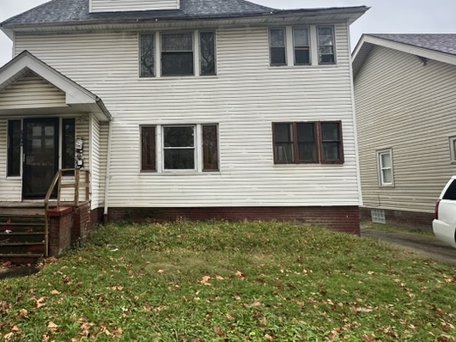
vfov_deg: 51.3
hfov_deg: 62.4
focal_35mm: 27
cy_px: 157
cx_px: 127
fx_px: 356
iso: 40
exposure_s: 1/206
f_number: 2.2
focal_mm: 2.22
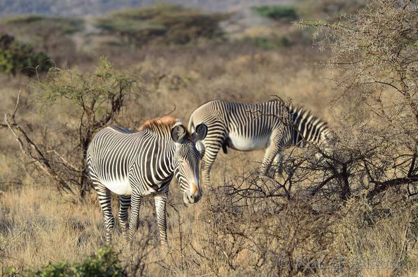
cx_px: 209
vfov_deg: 3.6
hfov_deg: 5.5
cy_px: 138
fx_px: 4343
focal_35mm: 375
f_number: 5.3
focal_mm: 250
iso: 200
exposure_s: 1/400
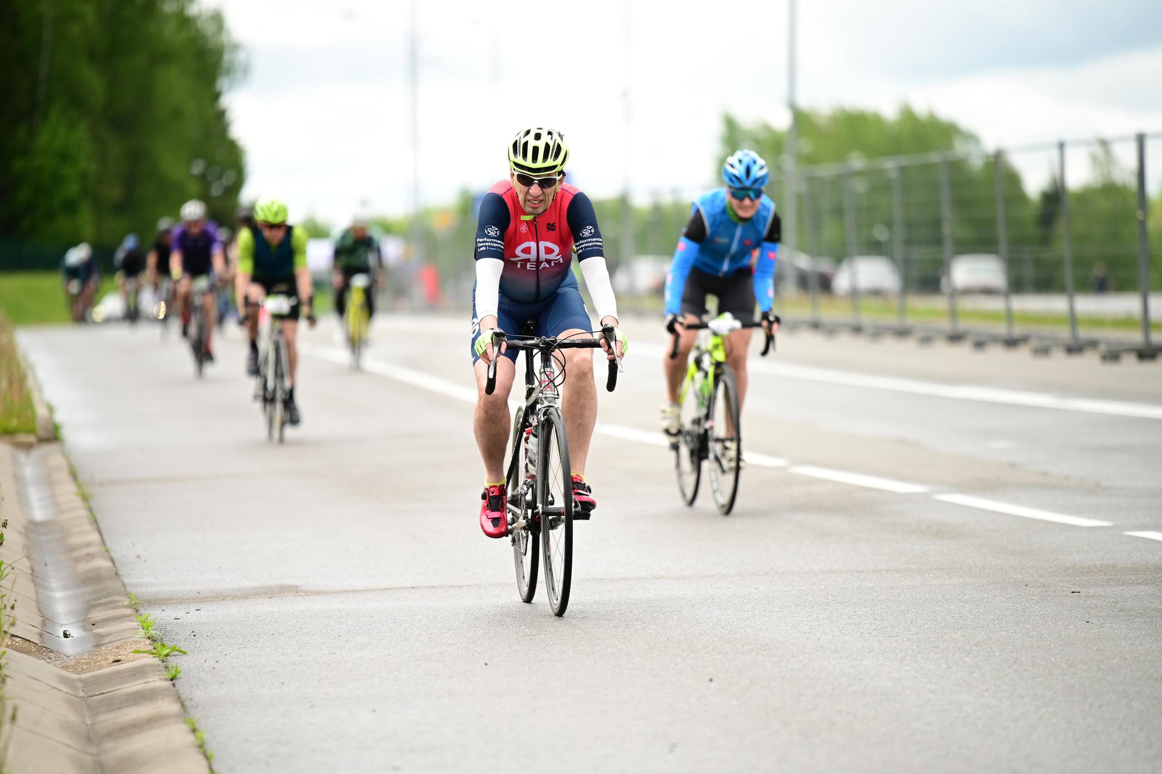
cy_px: 387
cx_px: 581
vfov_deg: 6.9
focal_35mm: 200
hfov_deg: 10.3
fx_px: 6452
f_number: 2.8
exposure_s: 1/1000
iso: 200
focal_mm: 200
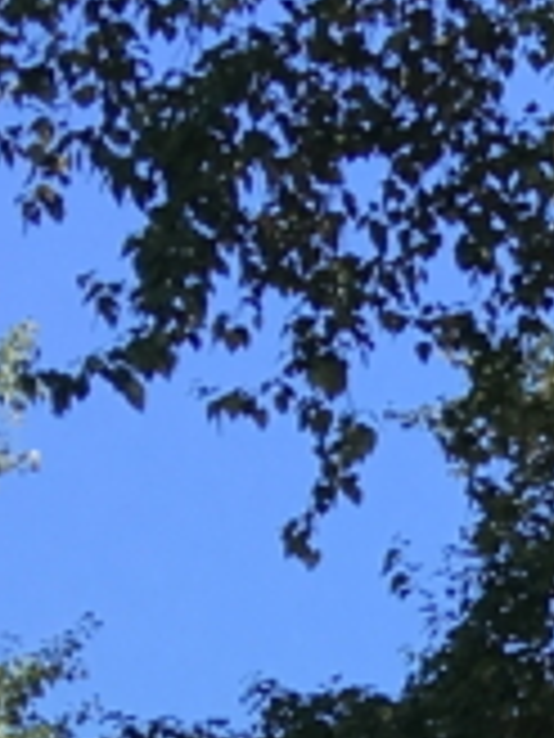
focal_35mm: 189
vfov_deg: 8.8
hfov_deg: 7.3
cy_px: 2131
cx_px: 1392
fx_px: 4033
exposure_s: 1/793
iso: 25
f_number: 2.2
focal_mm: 4.15
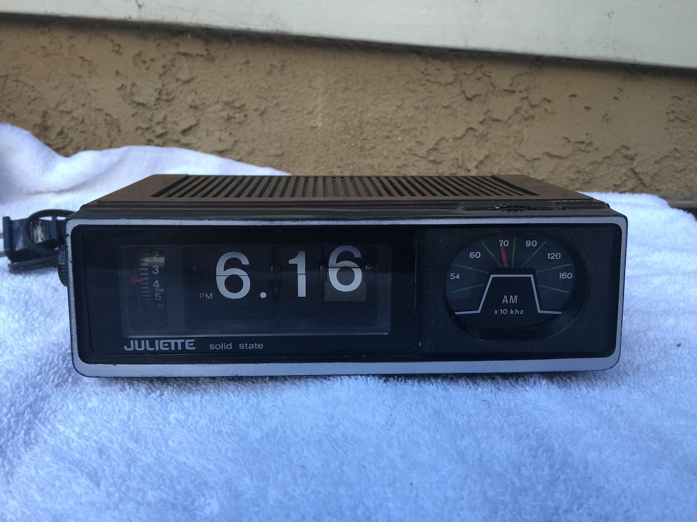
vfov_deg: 48.2
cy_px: 261
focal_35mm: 29
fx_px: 584
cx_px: 348
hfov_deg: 61.7
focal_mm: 4.15
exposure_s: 1/40
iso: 40
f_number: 2.2
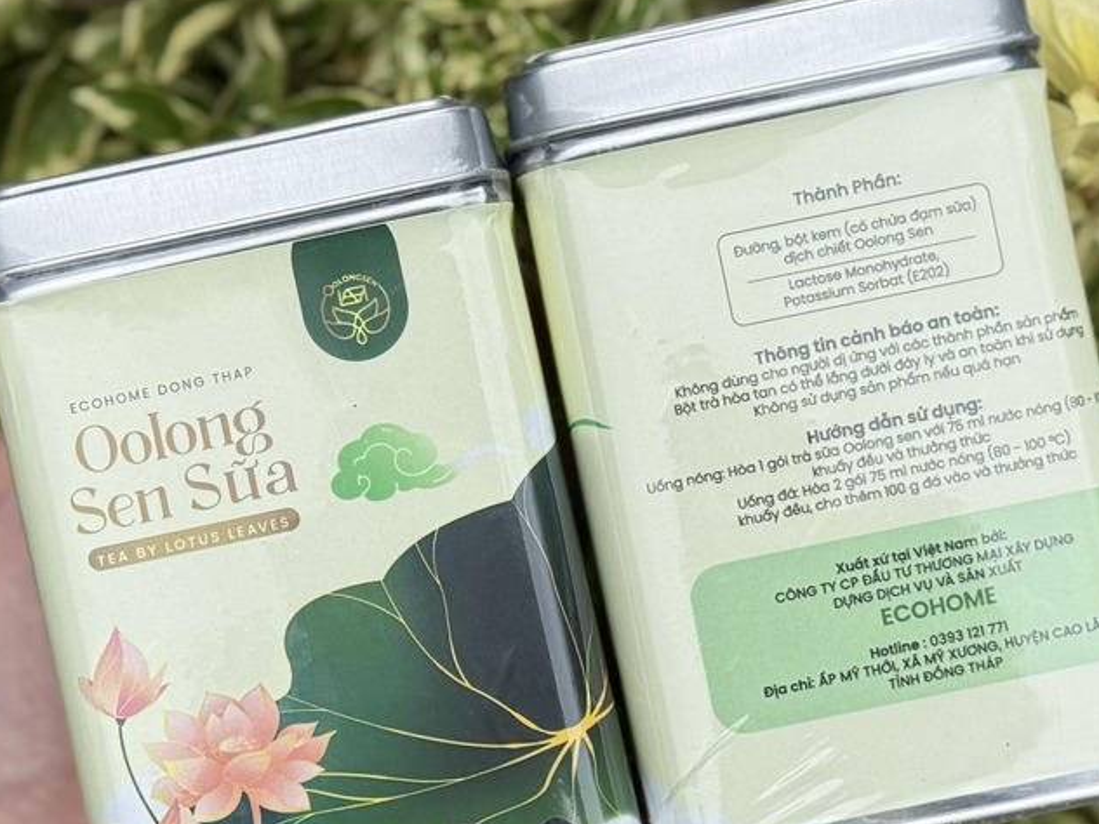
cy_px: 490
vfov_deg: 19.4
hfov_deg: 25.7
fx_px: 2413
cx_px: 516
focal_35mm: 76
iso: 80
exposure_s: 1/5587
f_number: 1.78
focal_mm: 6.76
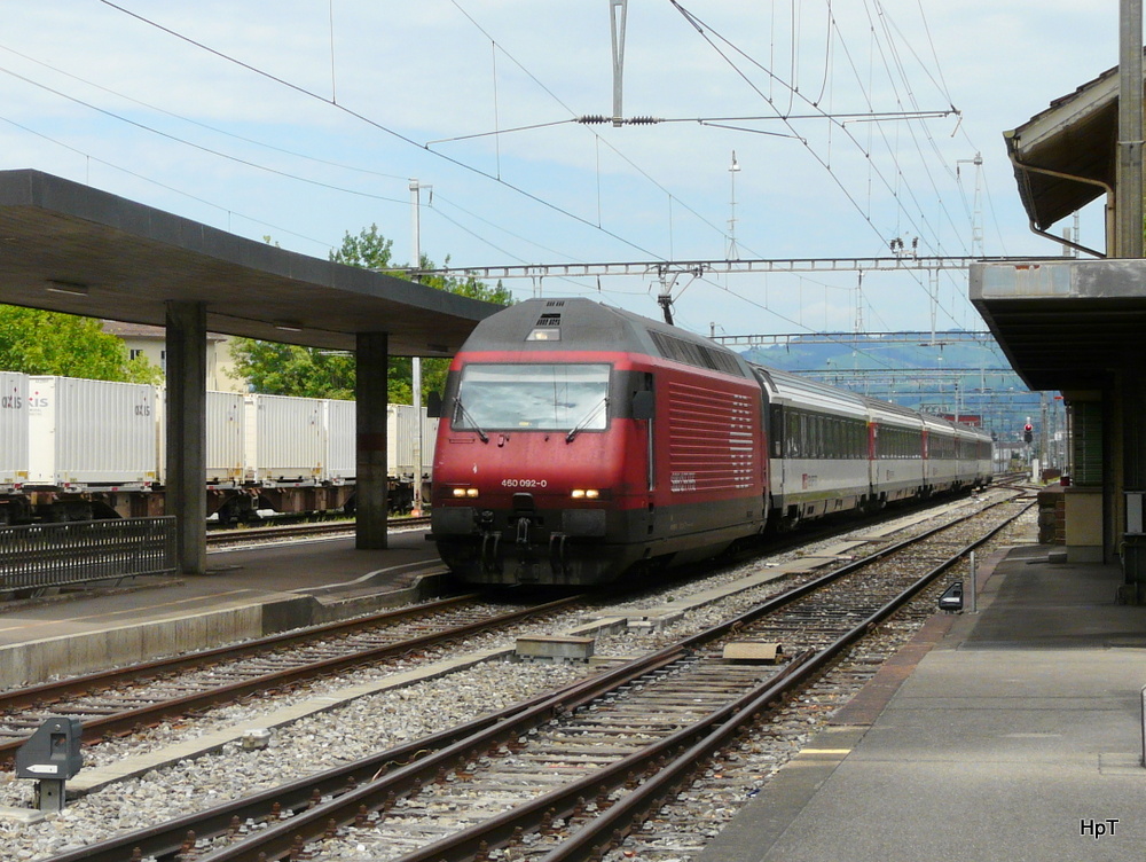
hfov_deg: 36.1
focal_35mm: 53
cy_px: 431
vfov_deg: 27.6
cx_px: 573
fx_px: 1756
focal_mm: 8.8
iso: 100
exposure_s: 1/500
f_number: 5.6
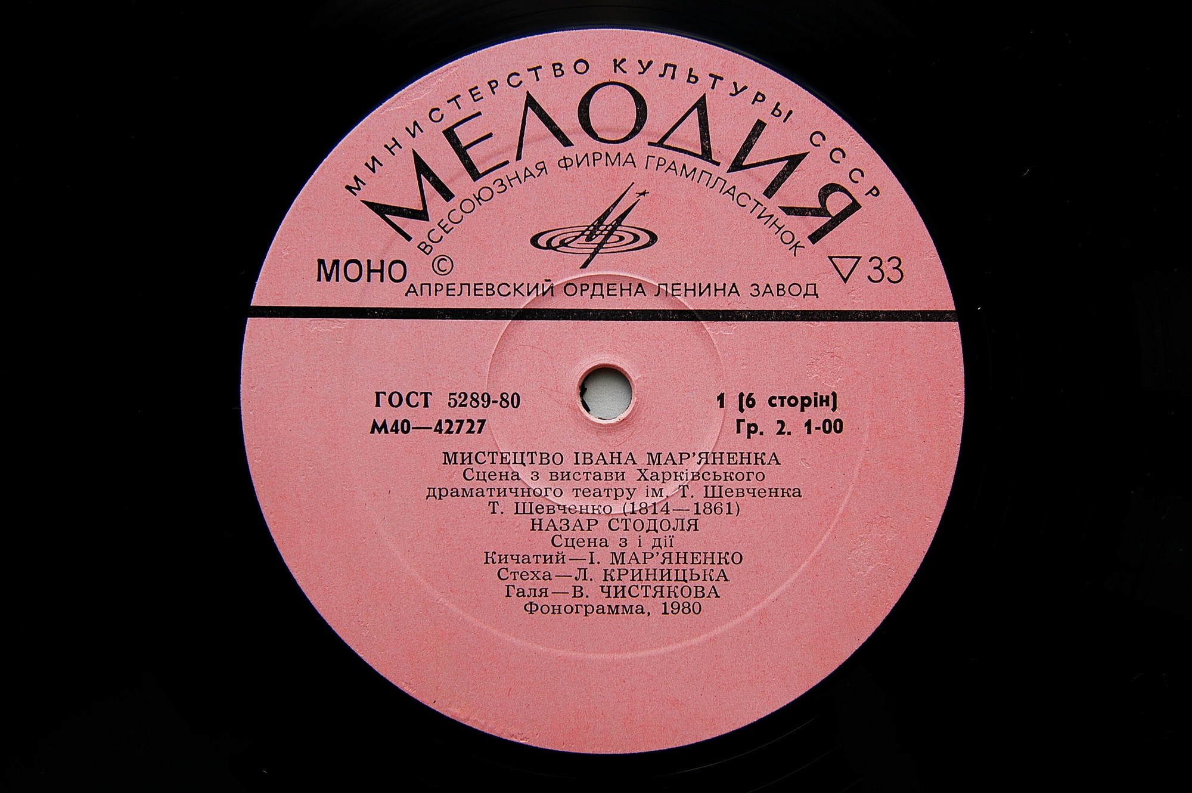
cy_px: 396
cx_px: 596
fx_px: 1737
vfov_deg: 25.7
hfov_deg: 37.9
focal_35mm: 52
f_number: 4.5
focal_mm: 35
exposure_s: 1/80
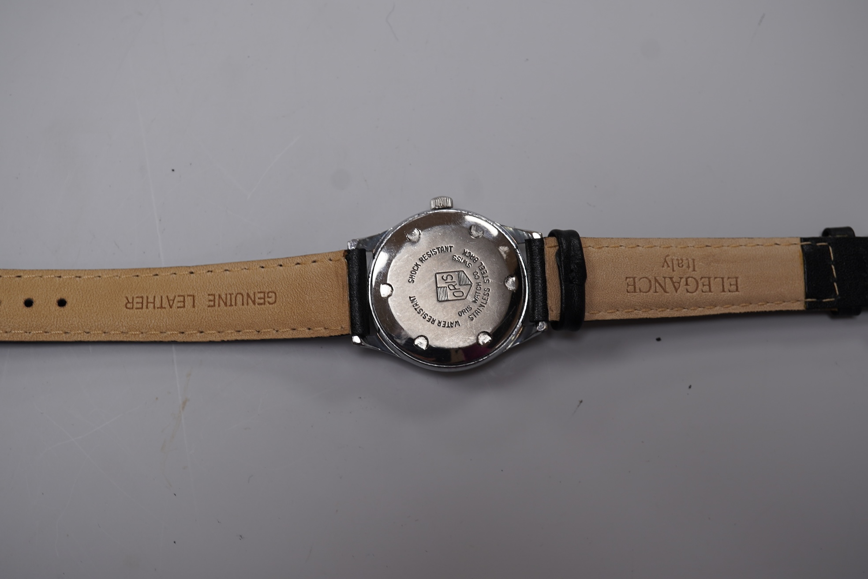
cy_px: 290
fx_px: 1085
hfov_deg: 43.6
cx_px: 434
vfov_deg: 29.9
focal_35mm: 45
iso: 160
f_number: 9
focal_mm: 30
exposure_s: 1/40
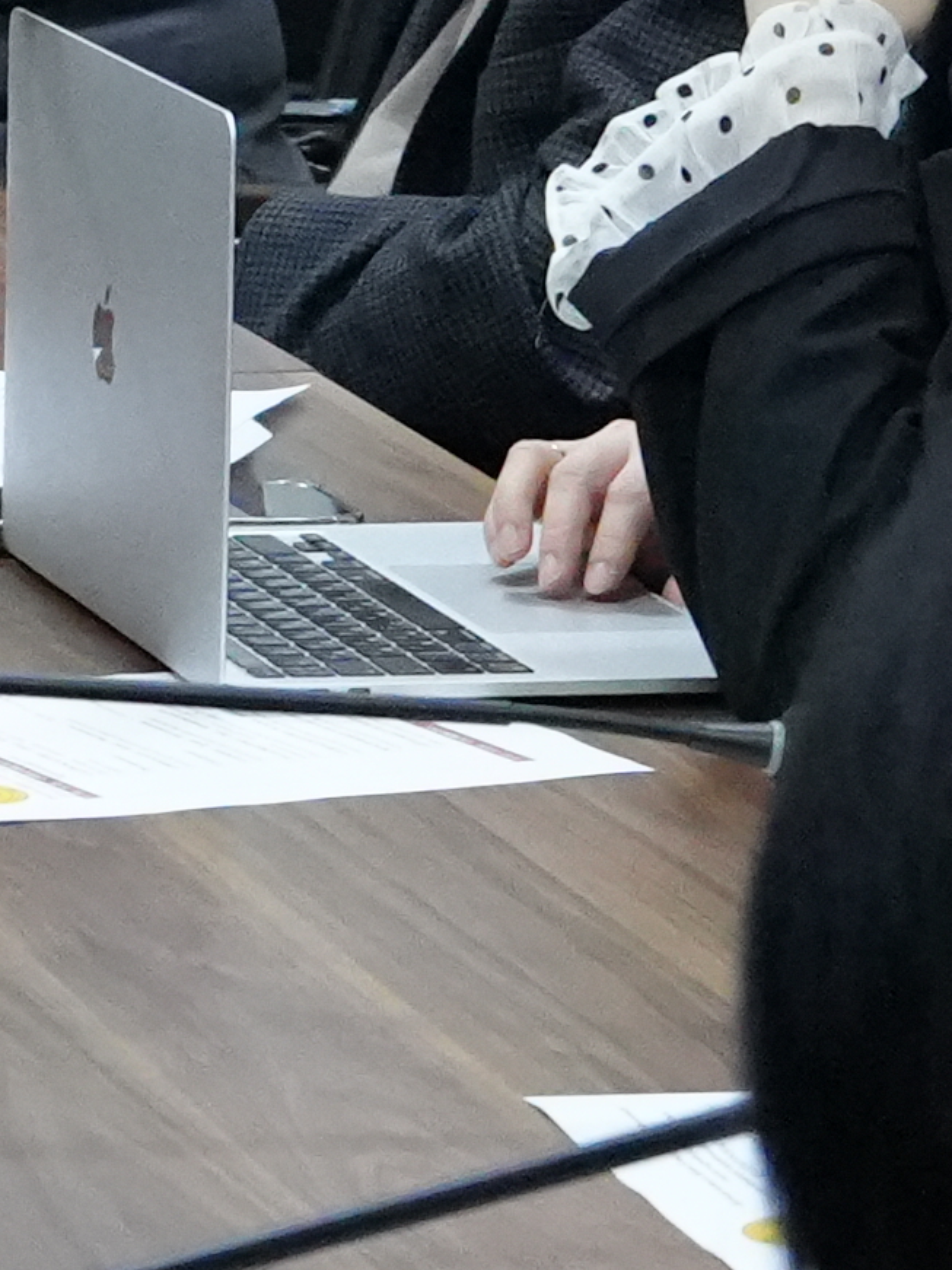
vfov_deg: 8.0
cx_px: -1954
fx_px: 9023
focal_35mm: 246
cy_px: -57
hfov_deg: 5.6
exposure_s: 1/160
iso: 4000
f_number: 4
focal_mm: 24
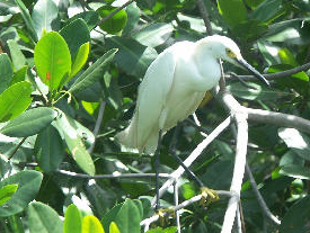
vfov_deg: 4.5
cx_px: 161
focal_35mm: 329
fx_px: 2950
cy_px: 73
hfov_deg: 6.0
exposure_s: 1/250
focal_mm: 42.93
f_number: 5
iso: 100
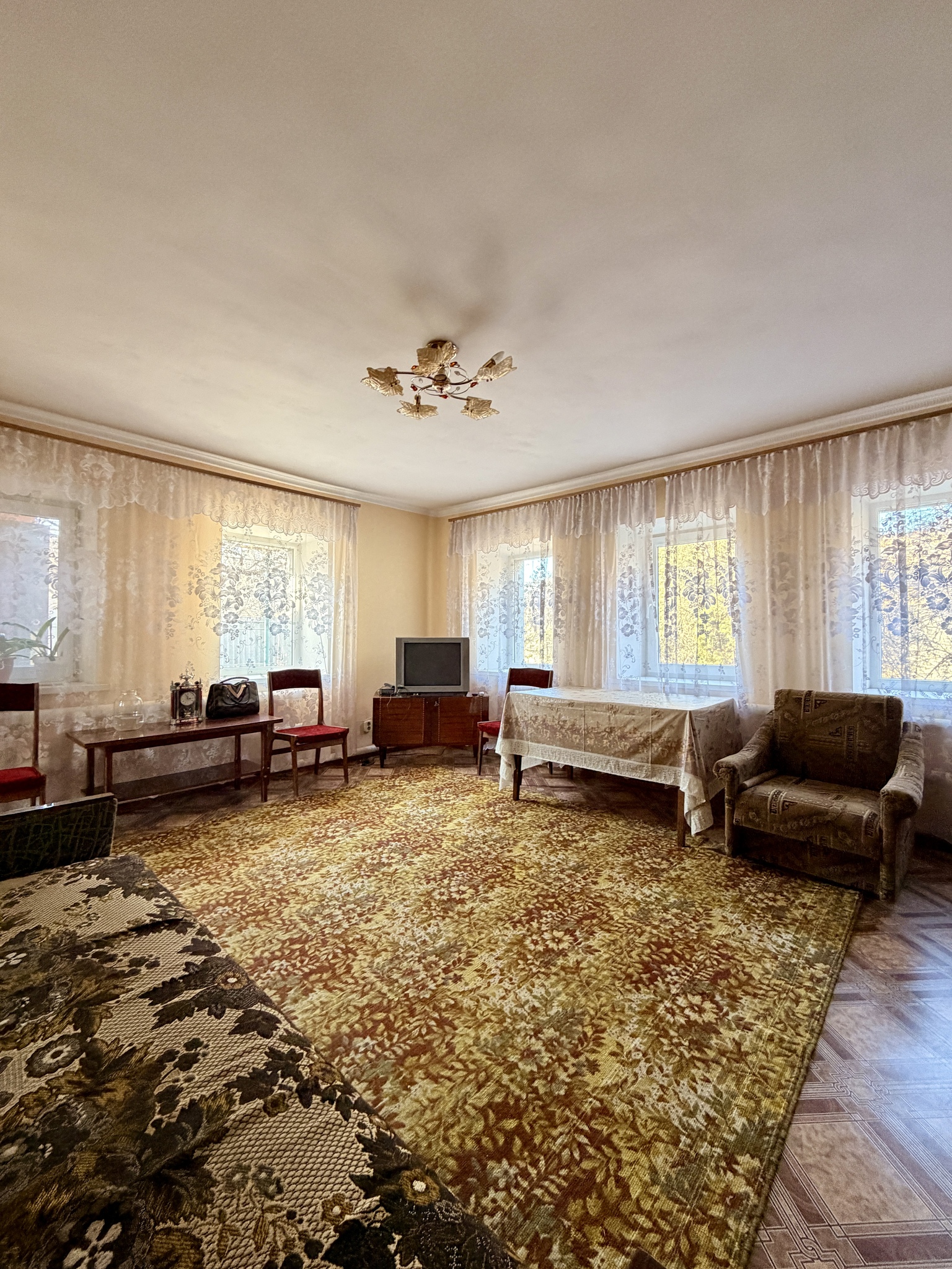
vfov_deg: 102.1
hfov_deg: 85.7
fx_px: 513
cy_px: 634
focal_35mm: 14
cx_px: 476
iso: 320
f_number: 2.2
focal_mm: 2.22
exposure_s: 1/60
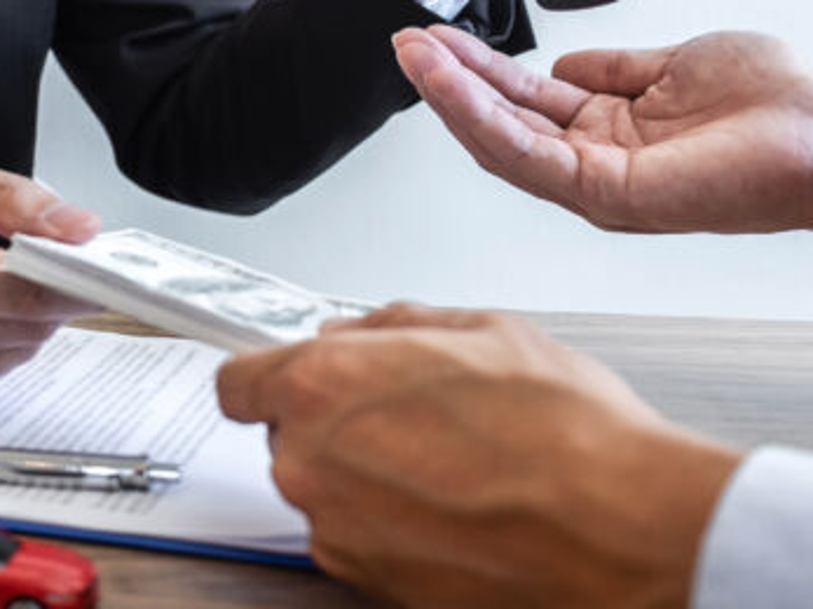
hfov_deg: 26.4
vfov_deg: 20.7
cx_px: 63
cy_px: 221
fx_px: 1667
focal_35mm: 71
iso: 200
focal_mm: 21.4
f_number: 3.2
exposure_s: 1/80
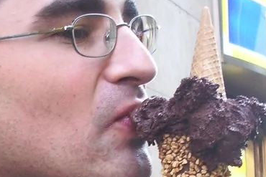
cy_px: 192
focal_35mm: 126
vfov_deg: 10.8
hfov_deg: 16.1
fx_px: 931
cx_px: 49
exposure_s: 1/20
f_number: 2.6
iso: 100
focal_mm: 5.8
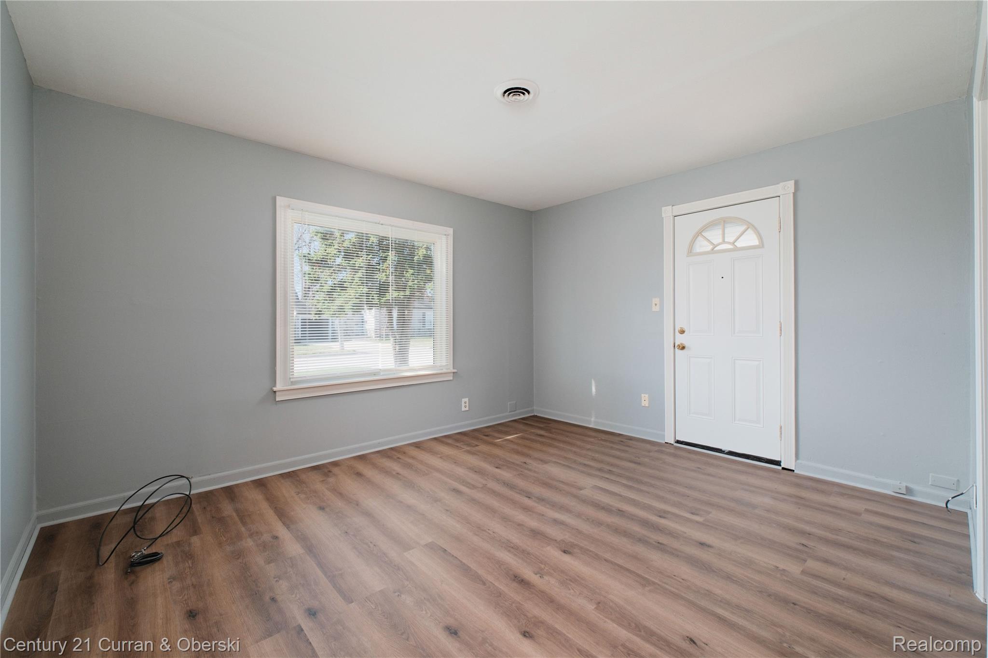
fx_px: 412
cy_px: 329
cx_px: 494
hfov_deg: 100.4
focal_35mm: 15
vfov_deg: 77.3
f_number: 7.1
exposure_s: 1/125
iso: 500
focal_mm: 10
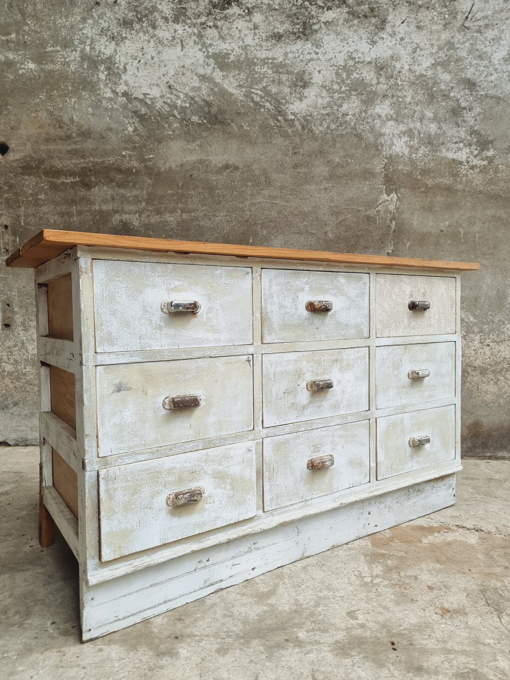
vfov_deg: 71.6
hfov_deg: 56.8
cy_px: 340
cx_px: 255
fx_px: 471
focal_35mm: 24
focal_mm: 6.7
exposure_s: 1/100
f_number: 1.8
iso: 250
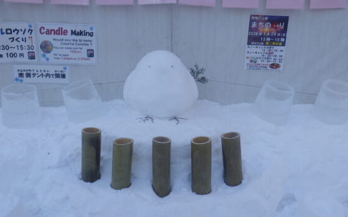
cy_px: 96
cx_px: 173
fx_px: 285
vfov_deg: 41.8
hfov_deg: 62.9
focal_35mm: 30
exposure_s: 1/160
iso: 125
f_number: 4.2
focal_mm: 5
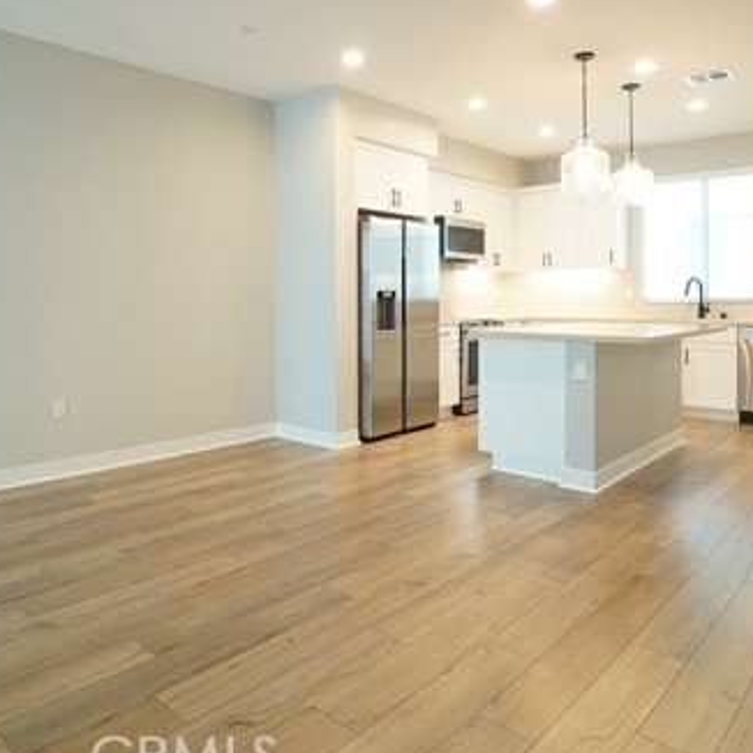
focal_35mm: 25
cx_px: 376
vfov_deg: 62.3
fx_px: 615
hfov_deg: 62.9
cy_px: 297
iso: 2000
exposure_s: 1/50
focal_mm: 10
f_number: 7.1
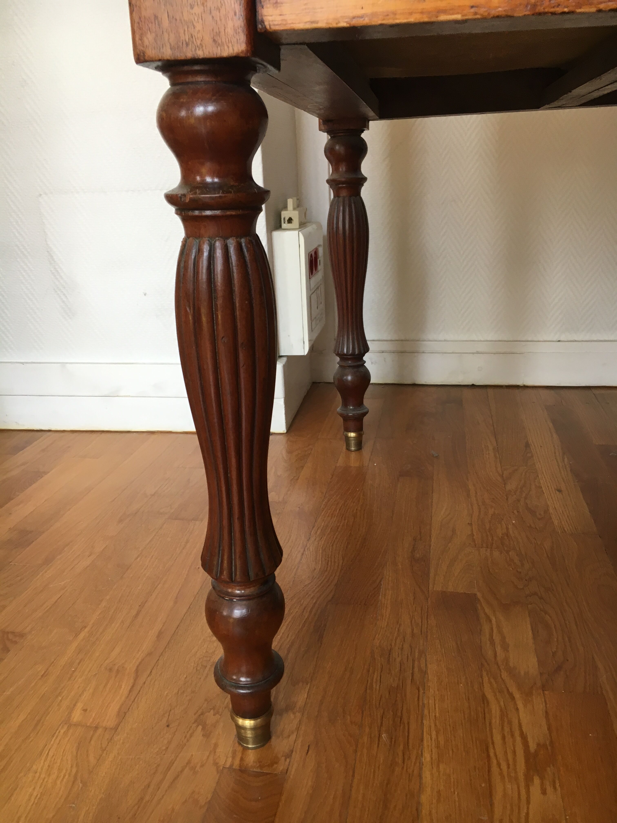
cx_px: 308
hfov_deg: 48.2
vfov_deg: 61.7
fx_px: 689
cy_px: 412
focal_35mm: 29
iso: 32
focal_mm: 4.15
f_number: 2.2
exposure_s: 1/33
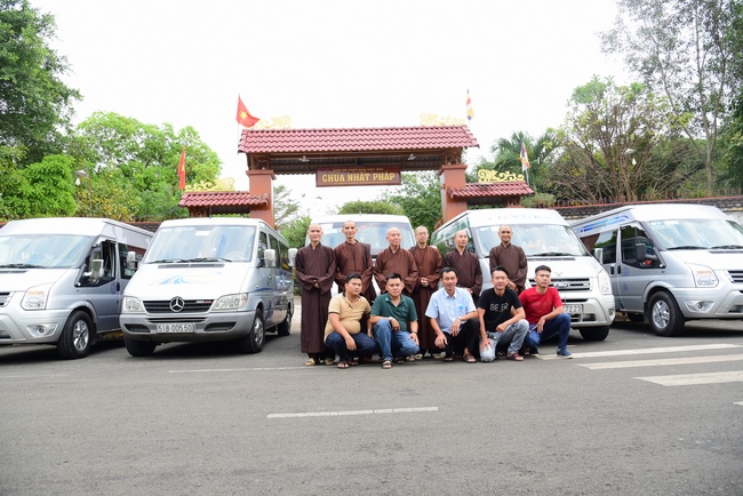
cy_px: 248
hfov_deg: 73.7
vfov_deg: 53.2
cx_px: 372
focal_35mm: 24
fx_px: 496
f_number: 5.6
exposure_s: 1/80
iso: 320
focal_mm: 24
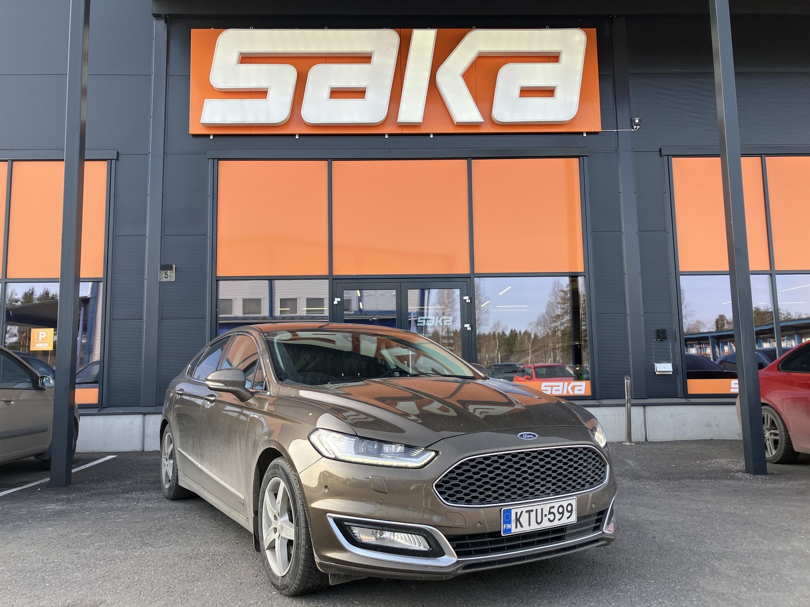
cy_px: 304
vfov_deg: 49.7
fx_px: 655
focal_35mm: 28
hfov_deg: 63.4
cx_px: 405
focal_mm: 3.99
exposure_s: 1/270
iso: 25
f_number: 1.8
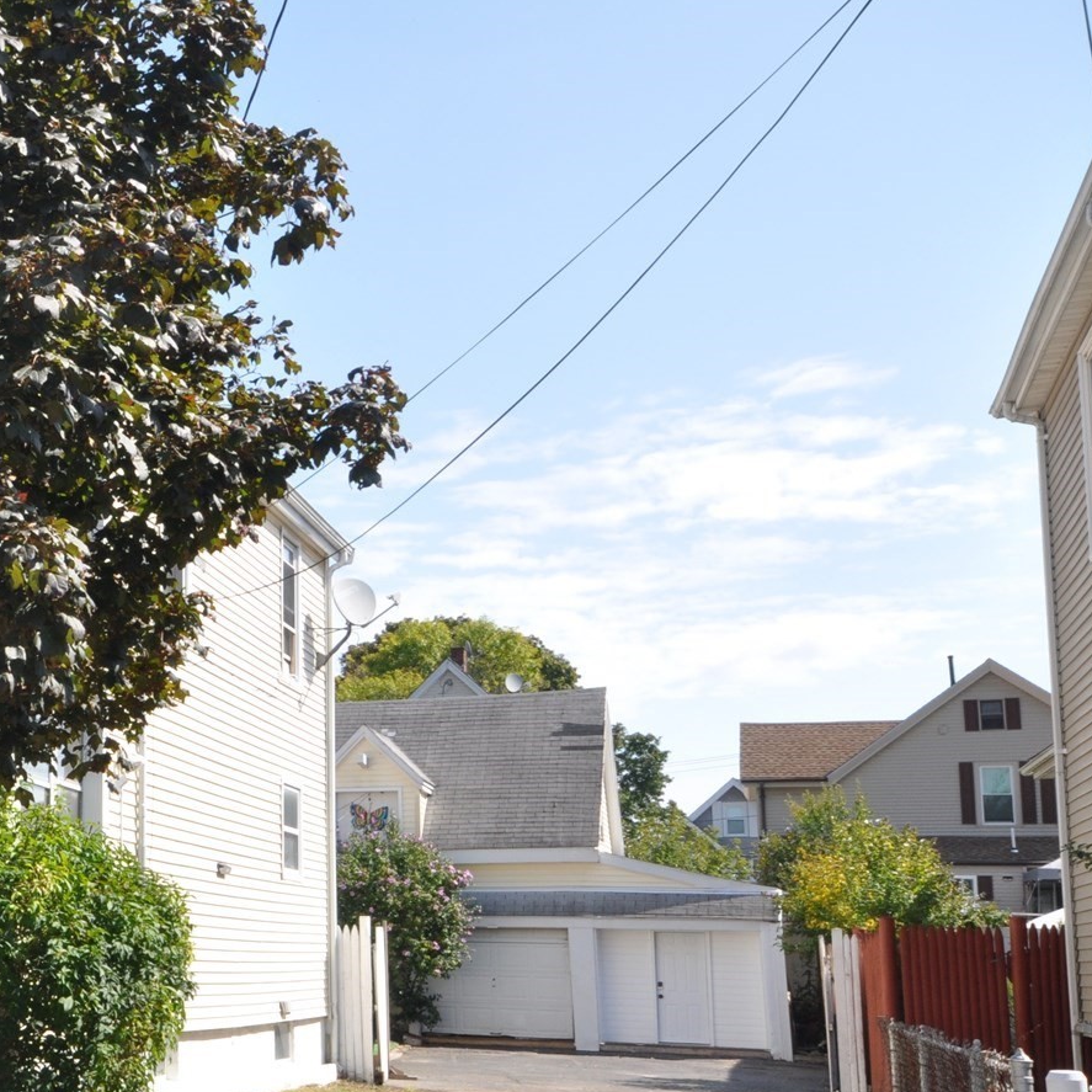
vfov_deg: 33.8
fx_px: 1784
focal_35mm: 50
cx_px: -103
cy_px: 694
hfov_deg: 30.5
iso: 400
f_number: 14
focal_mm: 17
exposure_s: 1/200
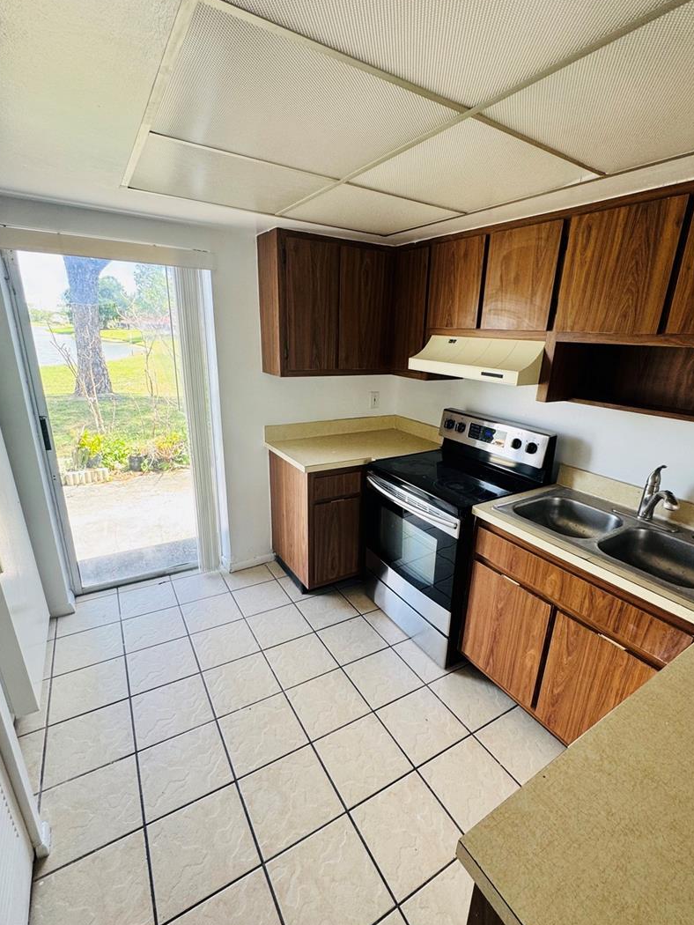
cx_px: 368
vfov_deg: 94.5
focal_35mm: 16
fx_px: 428
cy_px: 475
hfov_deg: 78.0
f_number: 2.2
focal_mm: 2.22
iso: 100
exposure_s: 1/99
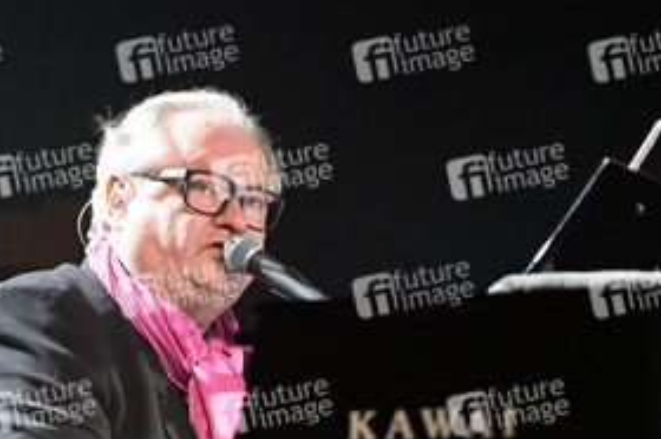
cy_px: 349
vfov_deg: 4.5
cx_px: 209
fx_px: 5612
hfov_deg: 6.7
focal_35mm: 306
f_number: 3.2
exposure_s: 1/500
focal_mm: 190
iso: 1600
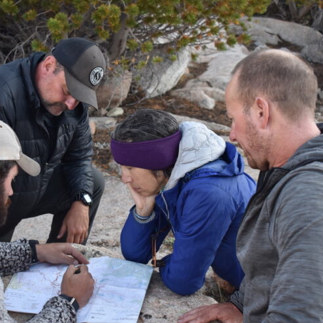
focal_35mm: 58
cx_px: 121
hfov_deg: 29.4
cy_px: 161
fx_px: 612
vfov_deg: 29.6
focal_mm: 30
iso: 560
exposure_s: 1/250
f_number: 4.2
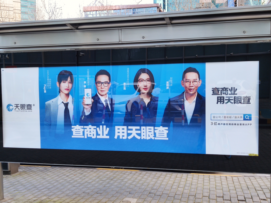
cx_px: 136
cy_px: 102
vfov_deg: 36.8
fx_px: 305
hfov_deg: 47.9
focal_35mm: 39
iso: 126
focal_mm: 4.75
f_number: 1.75
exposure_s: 1/100
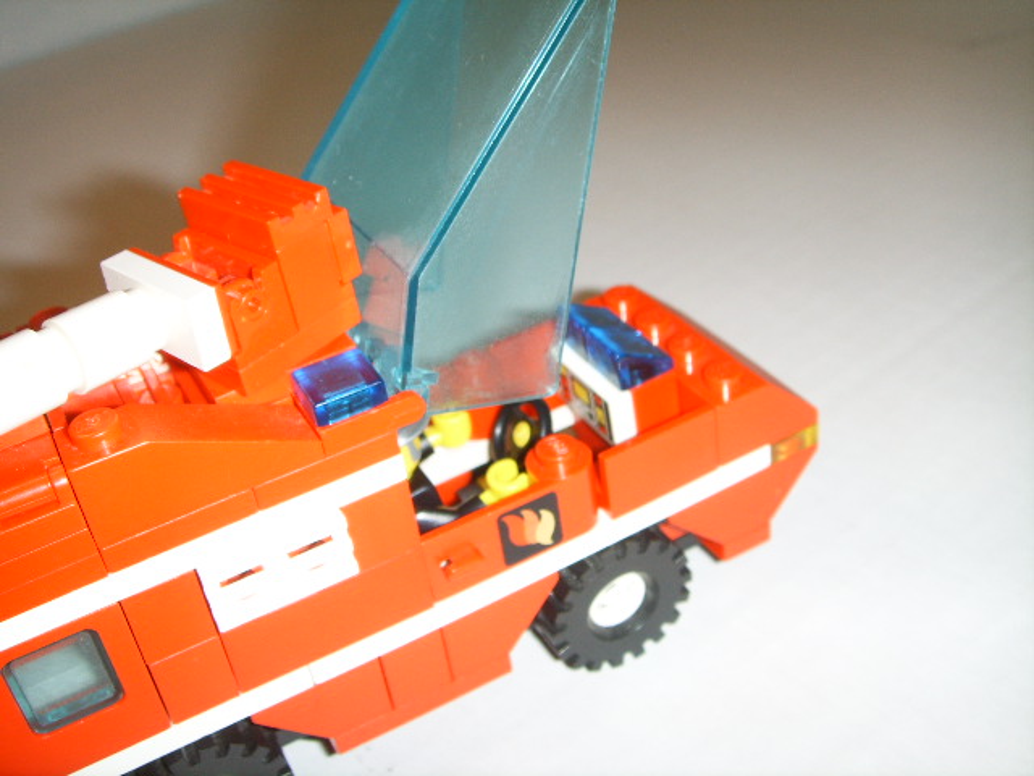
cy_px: 388
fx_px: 1165
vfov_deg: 36.8
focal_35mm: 39
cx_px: 517
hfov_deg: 47.9
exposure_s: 1/45
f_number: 3.5
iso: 100
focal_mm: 6.6
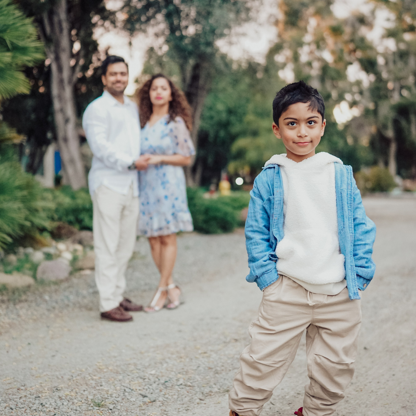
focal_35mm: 45
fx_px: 612
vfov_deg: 37.5
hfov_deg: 37.6
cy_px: 191
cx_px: 208
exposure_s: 1/800
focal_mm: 35
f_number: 1.6
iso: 3200
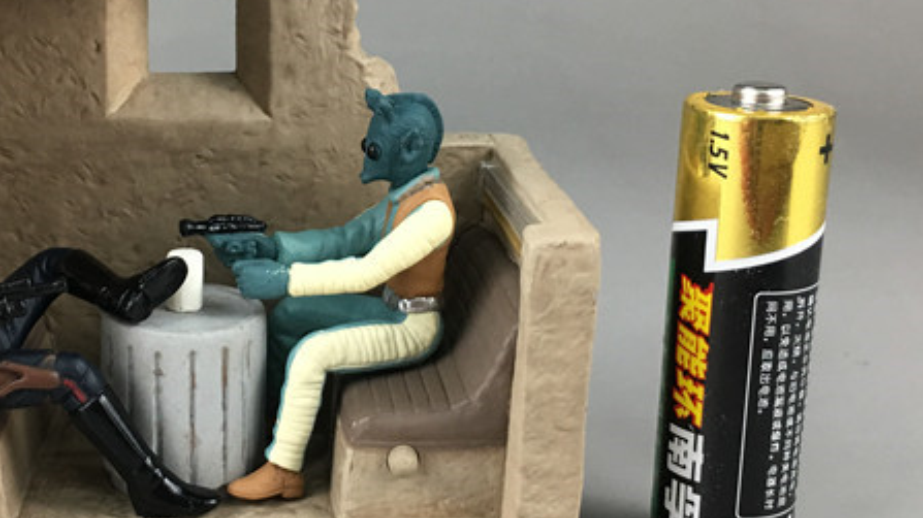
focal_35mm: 53
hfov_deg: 38.7
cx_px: 310
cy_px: 202
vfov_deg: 22.6
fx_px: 1297
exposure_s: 1/33
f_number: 2.2
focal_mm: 4.15
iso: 50
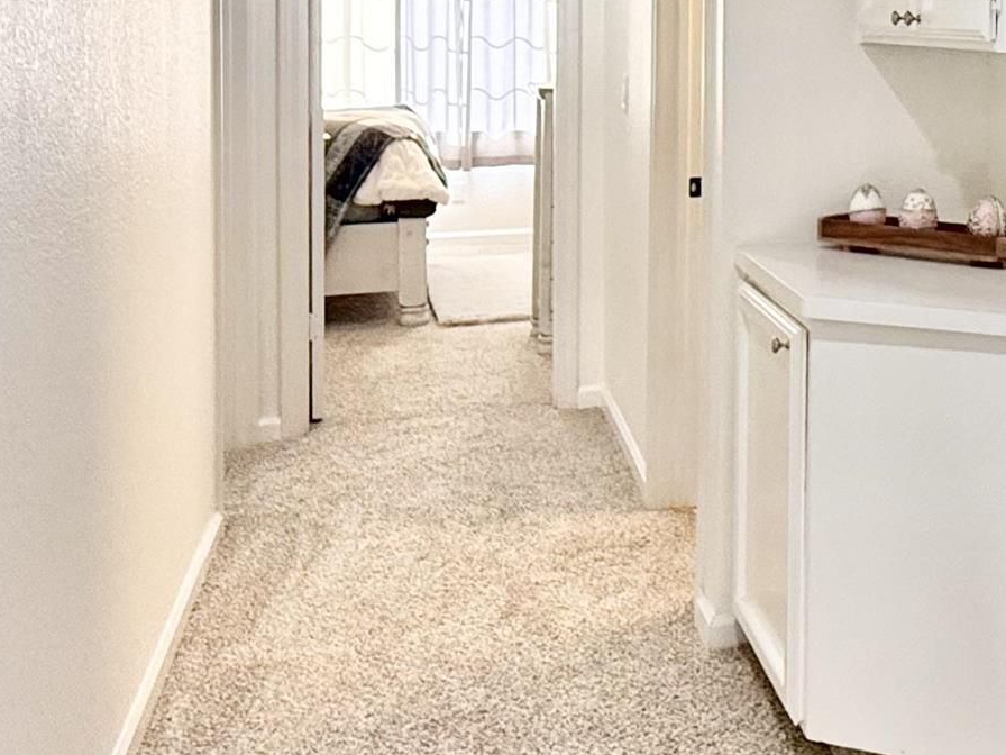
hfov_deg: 33.6
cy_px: 64
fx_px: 1395
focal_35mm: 48
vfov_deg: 29.0
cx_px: 1153
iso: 250
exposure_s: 1/120
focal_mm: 2.22
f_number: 2.2
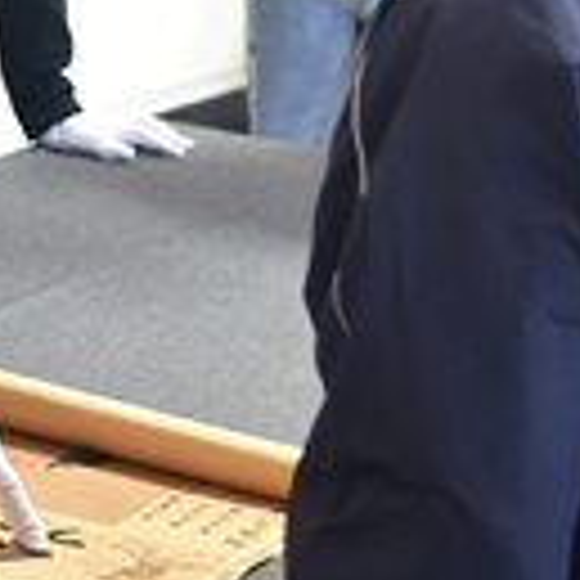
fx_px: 2749
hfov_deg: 11.8
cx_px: -121
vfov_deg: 11.9
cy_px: -65
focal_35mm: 145
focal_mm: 44
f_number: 4.5
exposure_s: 1/80
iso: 800
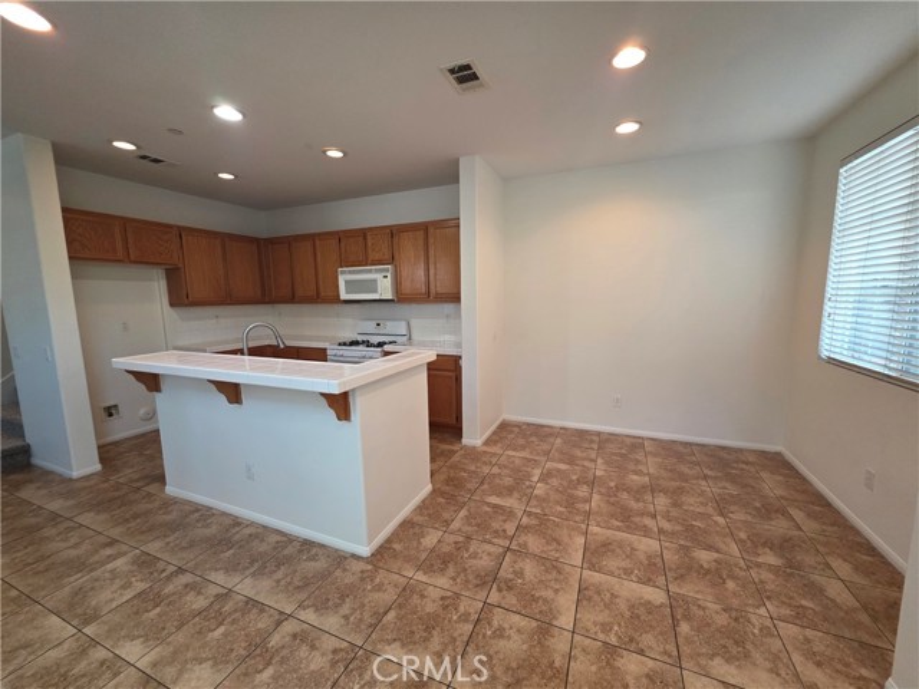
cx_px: 460
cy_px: 344
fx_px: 345
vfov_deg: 89.9
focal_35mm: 13
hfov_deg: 106.2
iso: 320
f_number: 1.9
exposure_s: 1/120
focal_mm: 2.2
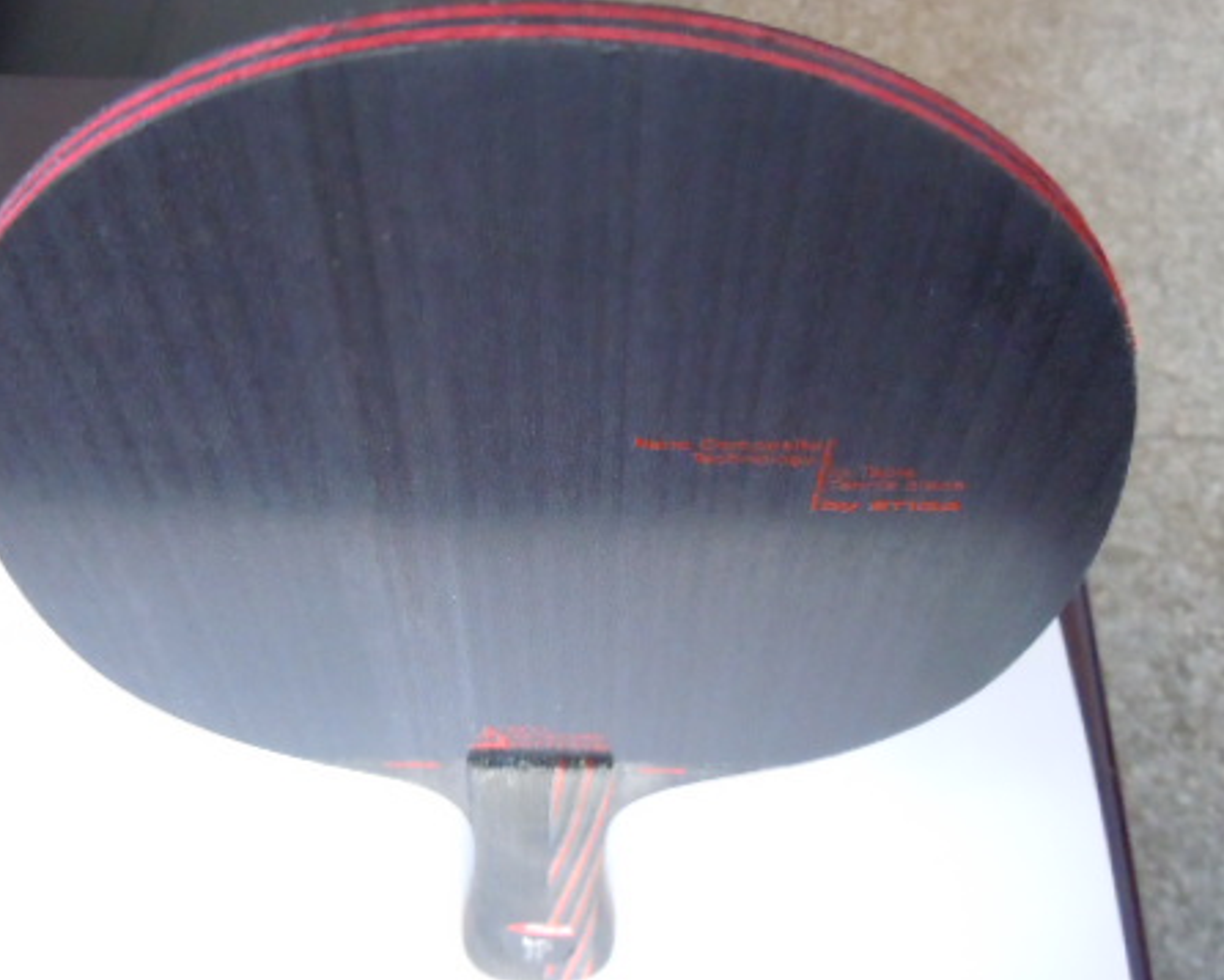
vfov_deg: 35.7
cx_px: 499
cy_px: 519
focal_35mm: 42
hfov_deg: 43.6
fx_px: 1522
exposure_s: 1/30
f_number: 3.5
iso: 800
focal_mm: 5.4
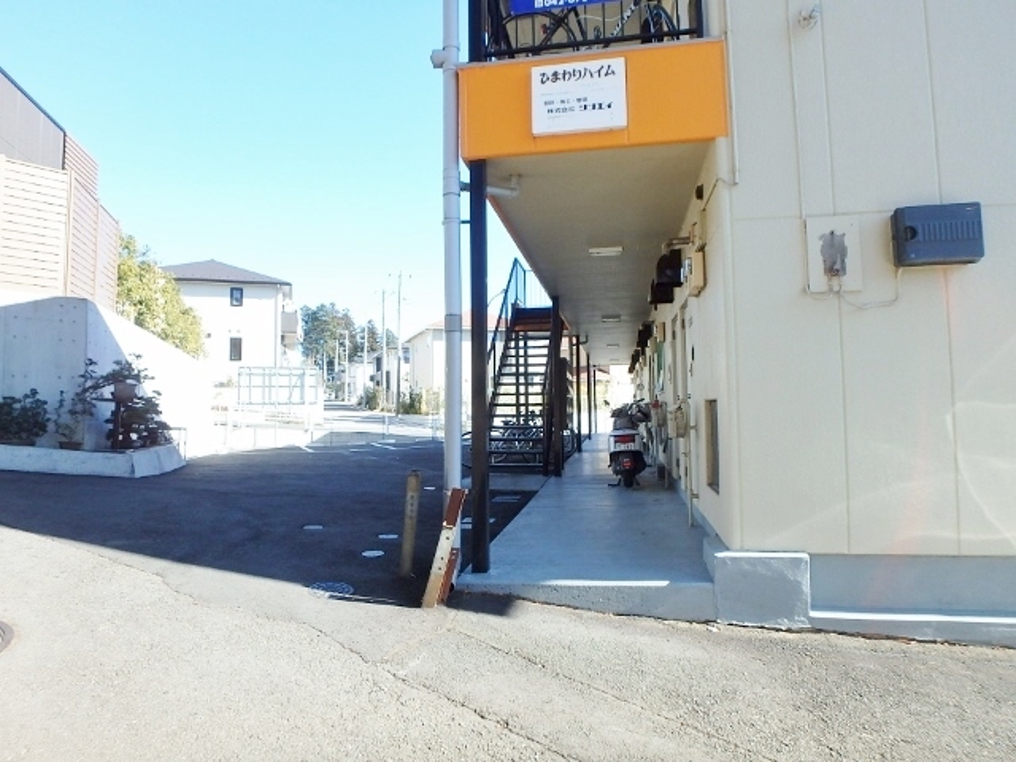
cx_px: 508
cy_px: 381
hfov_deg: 79.0
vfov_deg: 63.4
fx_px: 616
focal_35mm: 21
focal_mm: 3.7
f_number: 3.5
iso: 125
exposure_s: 1/320
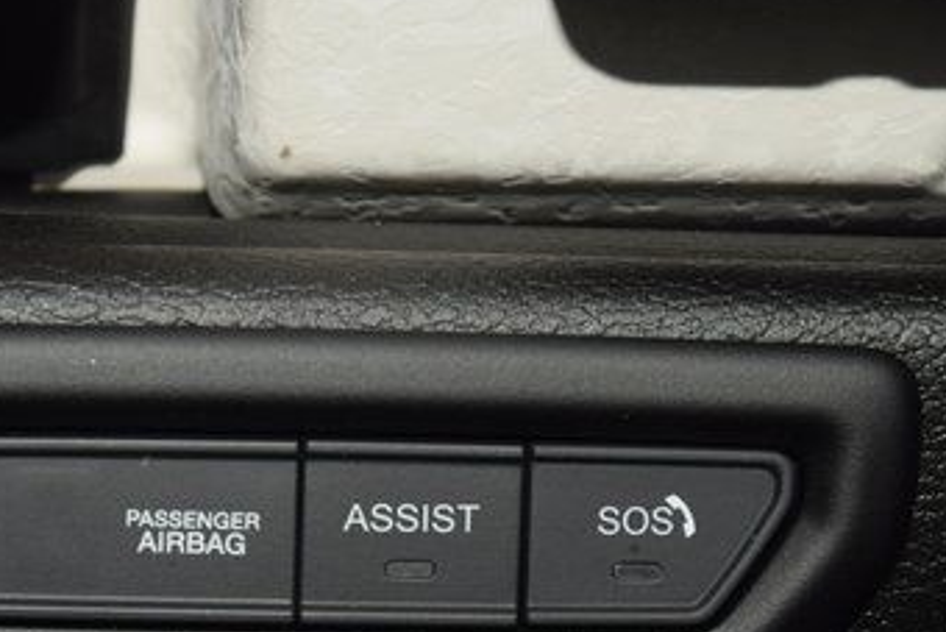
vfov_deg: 8.7
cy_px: 530
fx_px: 4153
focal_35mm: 158
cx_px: 295
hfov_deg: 13.0
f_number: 8
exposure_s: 1/125
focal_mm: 56
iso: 100
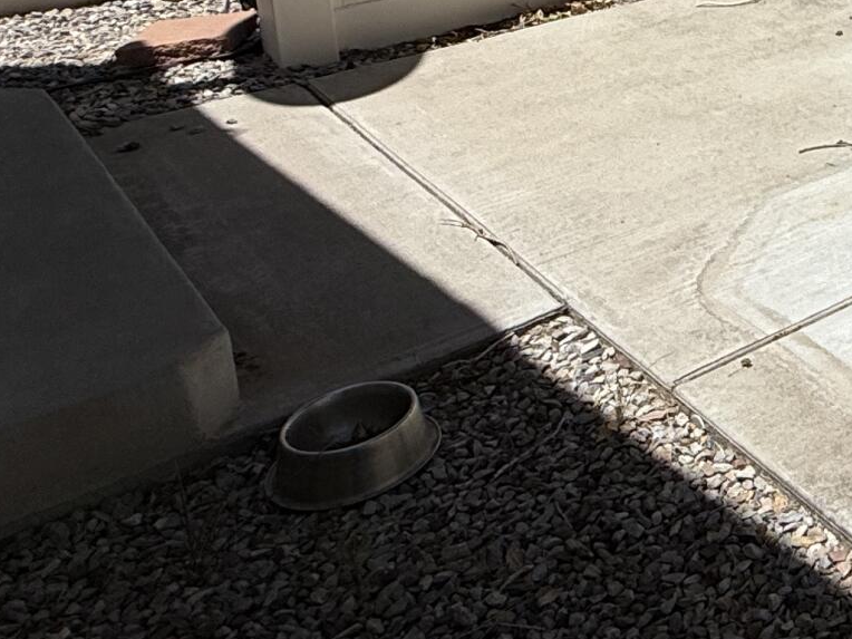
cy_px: -142
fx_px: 1354
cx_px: 1268
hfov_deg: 26.0
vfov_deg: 24.0
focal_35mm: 55
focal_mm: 2.22
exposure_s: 1/6173
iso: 50
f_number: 2.2
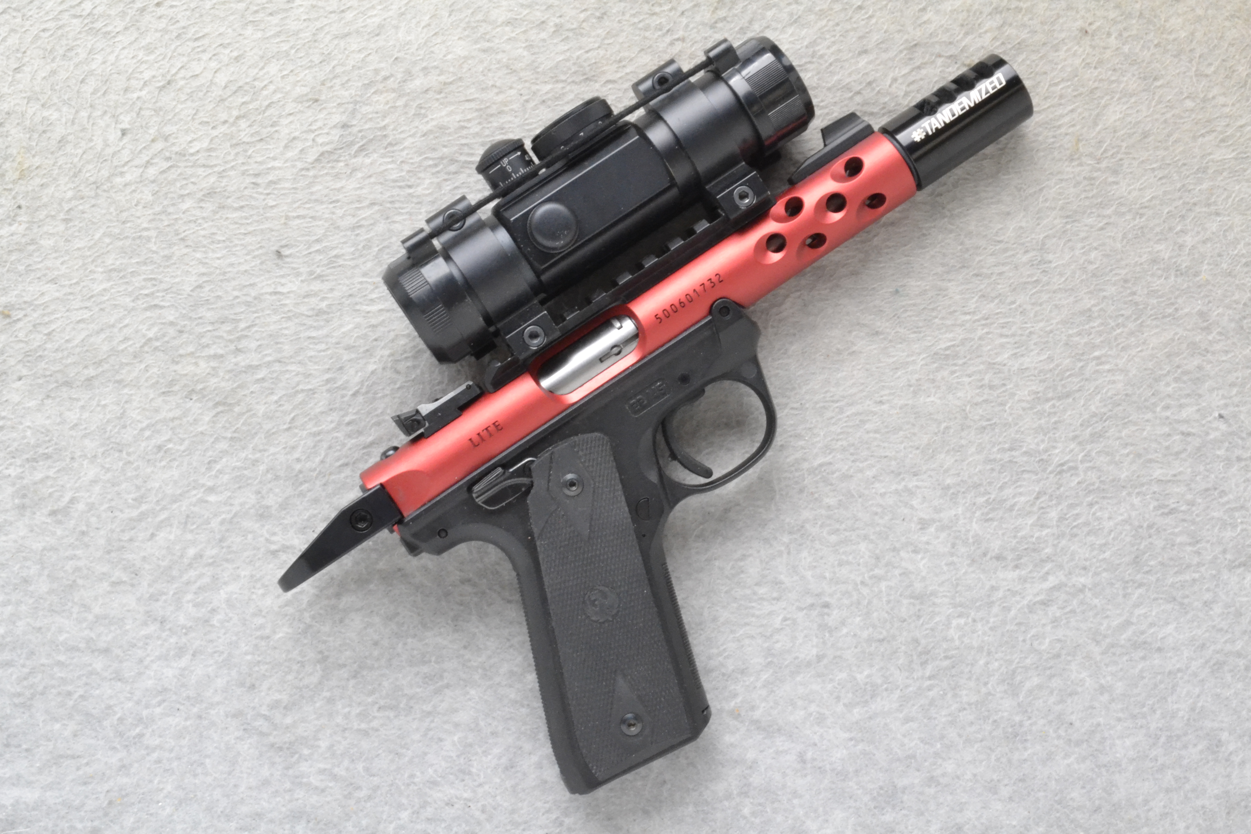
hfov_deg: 36.9
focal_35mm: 54
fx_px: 1876
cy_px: 417
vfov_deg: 25.1
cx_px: 626
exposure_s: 1/60
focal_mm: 36
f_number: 20
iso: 3200
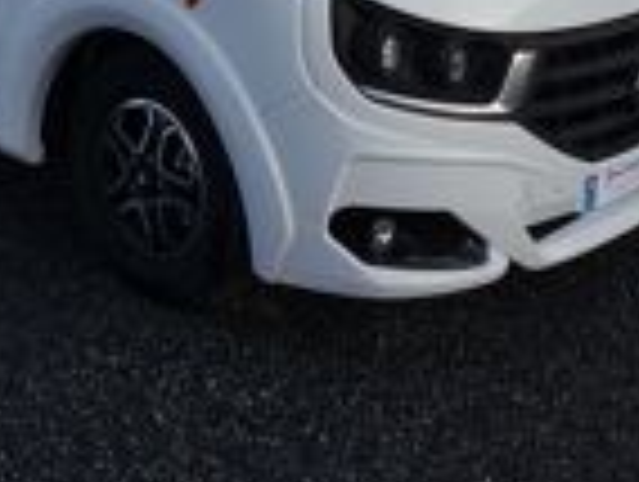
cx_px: 144
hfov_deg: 29.2
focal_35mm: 65
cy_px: -207
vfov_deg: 20.0
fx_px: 1202
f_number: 2
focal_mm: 7.6
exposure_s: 1/2000
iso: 125
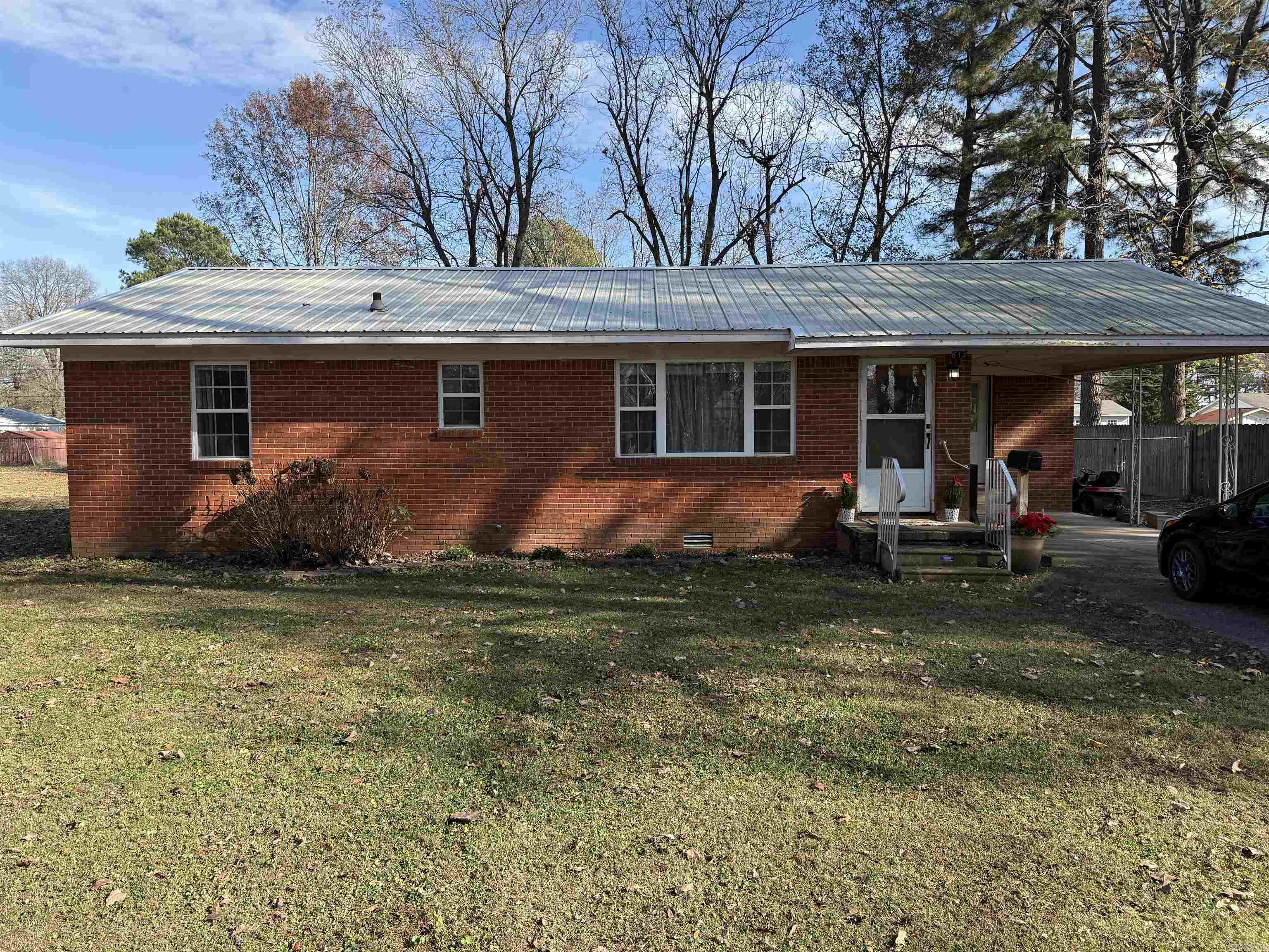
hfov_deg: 71.6
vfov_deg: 56.8
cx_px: 634
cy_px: 476
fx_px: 880
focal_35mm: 24
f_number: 1.78
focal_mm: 6.76
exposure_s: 1/1949
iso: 100
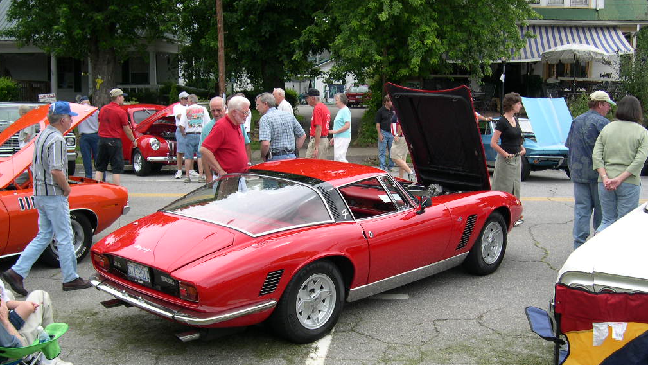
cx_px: 320
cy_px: 205
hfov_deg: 48.3
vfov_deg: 28.3
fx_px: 722
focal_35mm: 42
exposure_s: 1/548
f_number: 2.8
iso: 100
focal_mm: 8
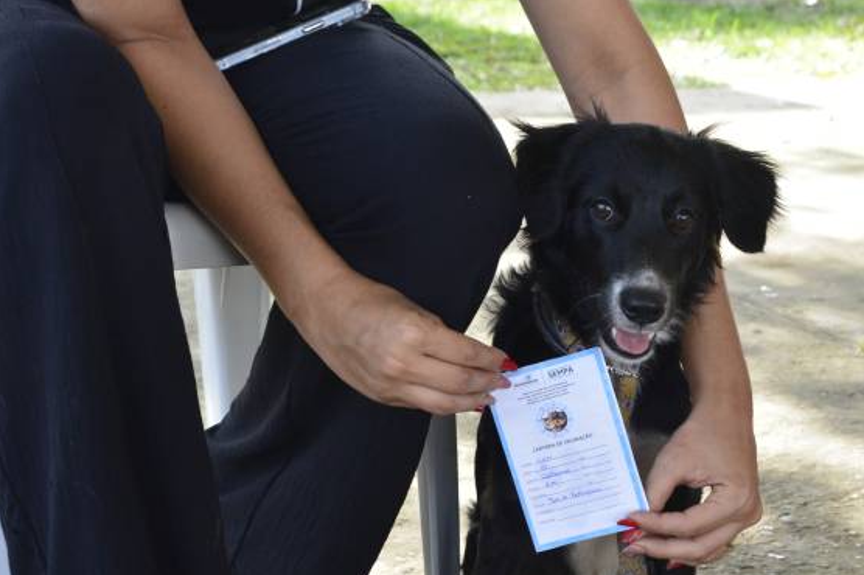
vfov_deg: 18.8
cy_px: 411
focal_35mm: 72
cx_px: 567
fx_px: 1727
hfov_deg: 27.9
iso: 2000
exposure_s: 1/500
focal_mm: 50
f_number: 11
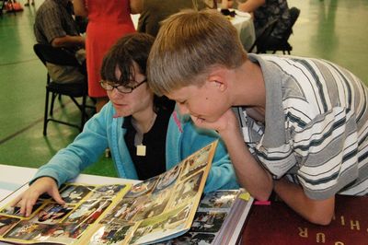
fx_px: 490
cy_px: 122
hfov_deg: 41.1
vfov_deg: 28.0
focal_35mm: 48
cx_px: 184
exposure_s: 1/60
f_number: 5.6
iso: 1600
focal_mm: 32
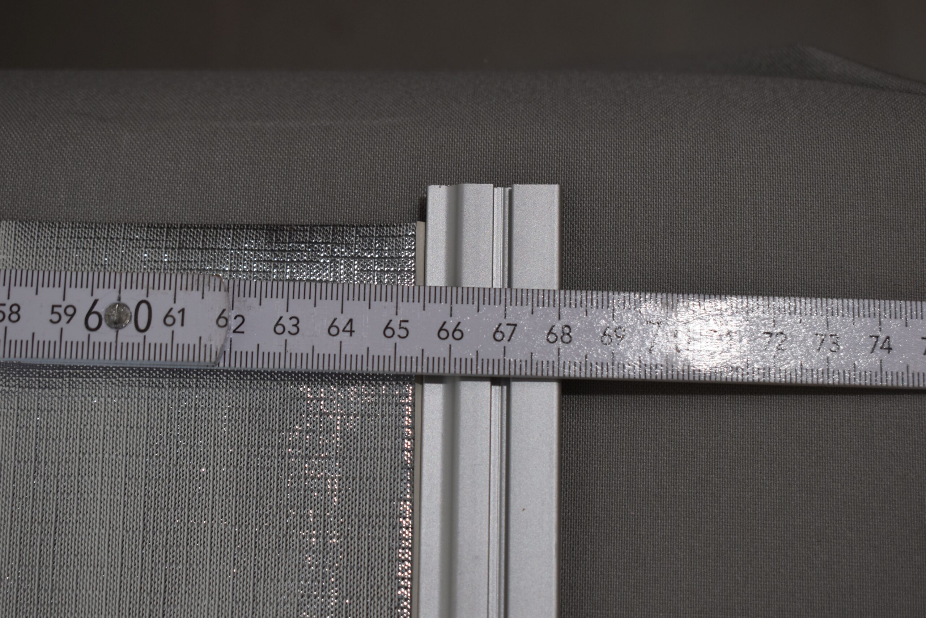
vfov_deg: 22.6
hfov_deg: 33.4
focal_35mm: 60
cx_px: 463
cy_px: 309
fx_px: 1543
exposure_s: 1/125
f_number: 5.6
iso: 220
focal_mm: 40
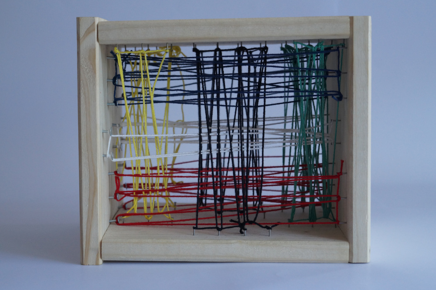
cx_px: 218
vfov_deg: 16.5
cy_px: 145
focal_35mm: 82
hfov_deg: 24.6
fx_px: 999
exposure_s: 1/160
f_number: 5.6
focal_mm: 55
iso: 800
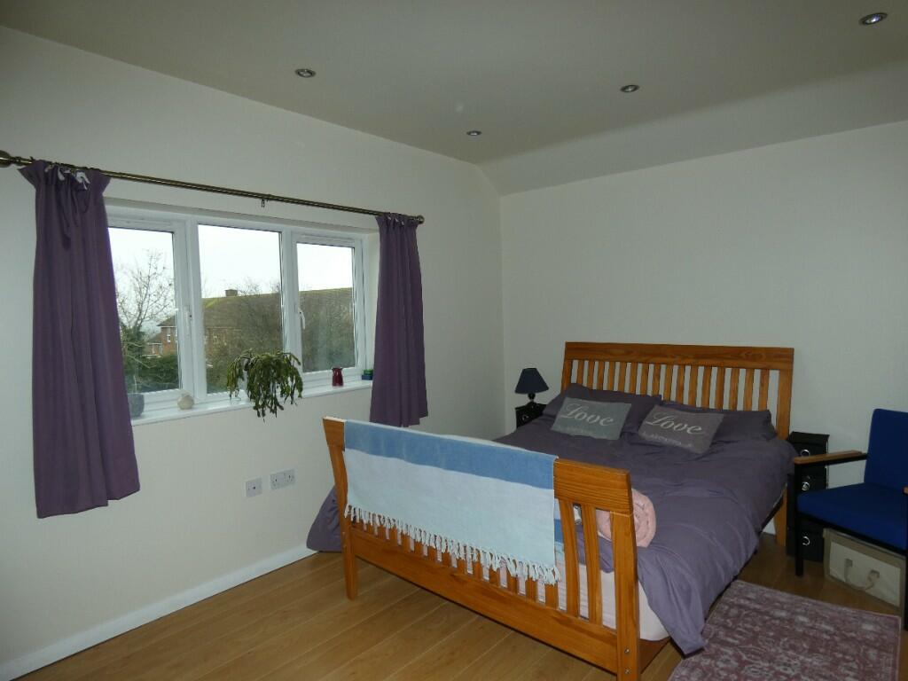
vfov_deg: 66.0
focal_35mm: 20
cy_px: 340
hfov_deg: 81.7
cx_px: 454
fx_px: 525
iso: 80
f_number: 2.8
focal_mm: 3.6
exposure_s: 1/60
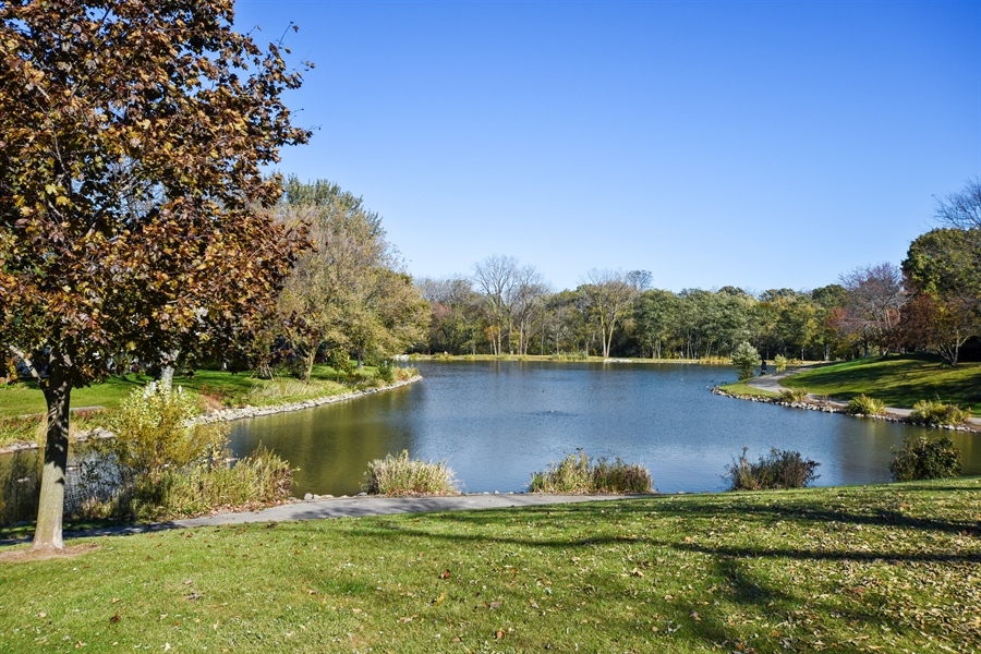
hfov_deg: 61.9
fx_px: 817
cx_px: 490
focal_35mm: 30
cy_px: 327
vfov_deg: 43.6
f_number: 9.5
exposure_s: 1/500
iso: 200
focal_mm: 20
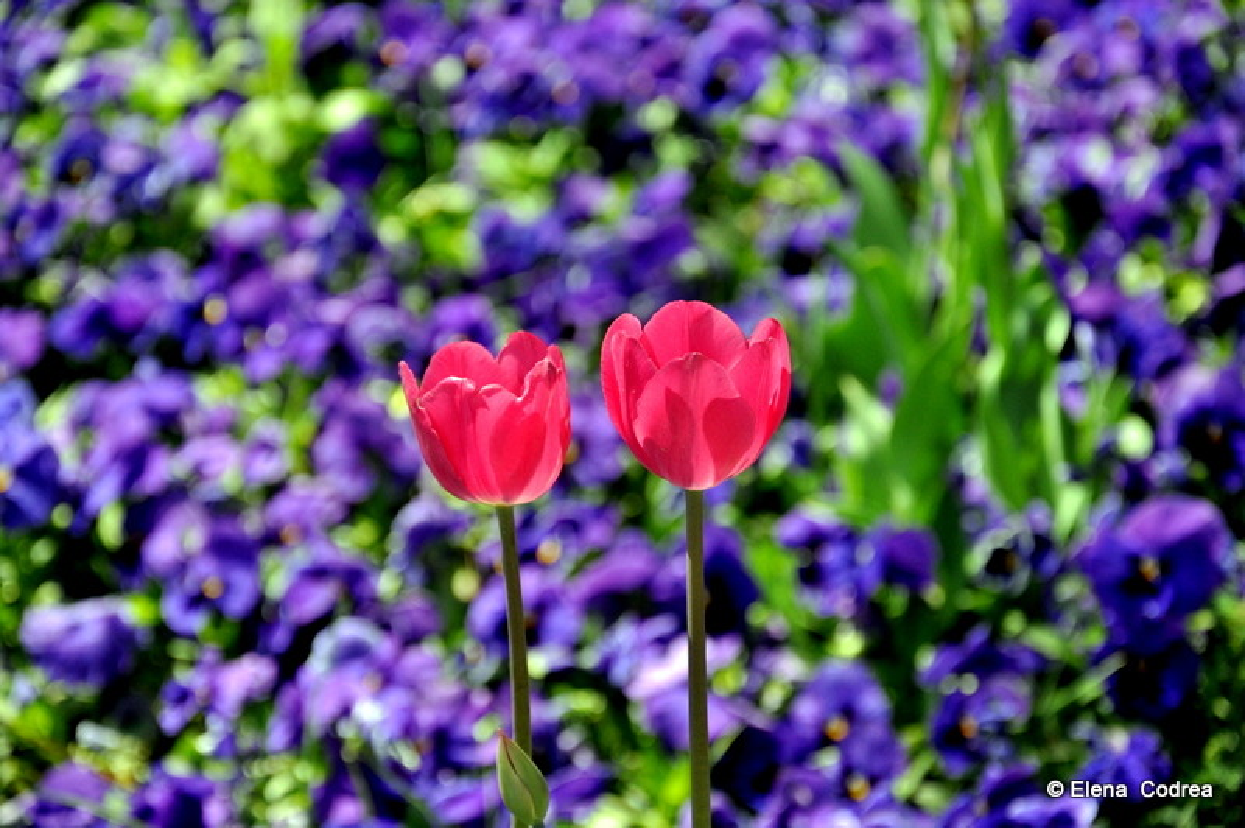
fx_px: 5442
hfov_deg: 13.1
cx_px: 622
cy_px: 414
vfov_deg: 8.7
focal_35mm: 158
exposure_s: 1/1000
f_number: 5.6
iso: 500
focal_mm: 105
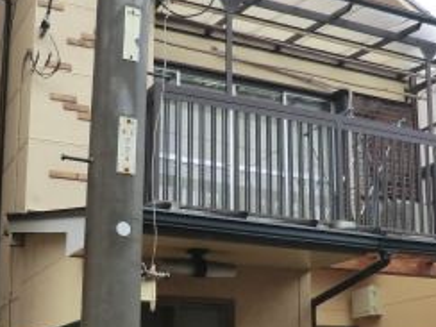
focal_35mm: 63
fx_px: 794
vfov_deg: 23.0
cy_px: 263
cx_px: 245
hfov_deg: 30.7
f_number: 3.2
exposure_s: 1/320
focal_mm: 4.3
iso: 80
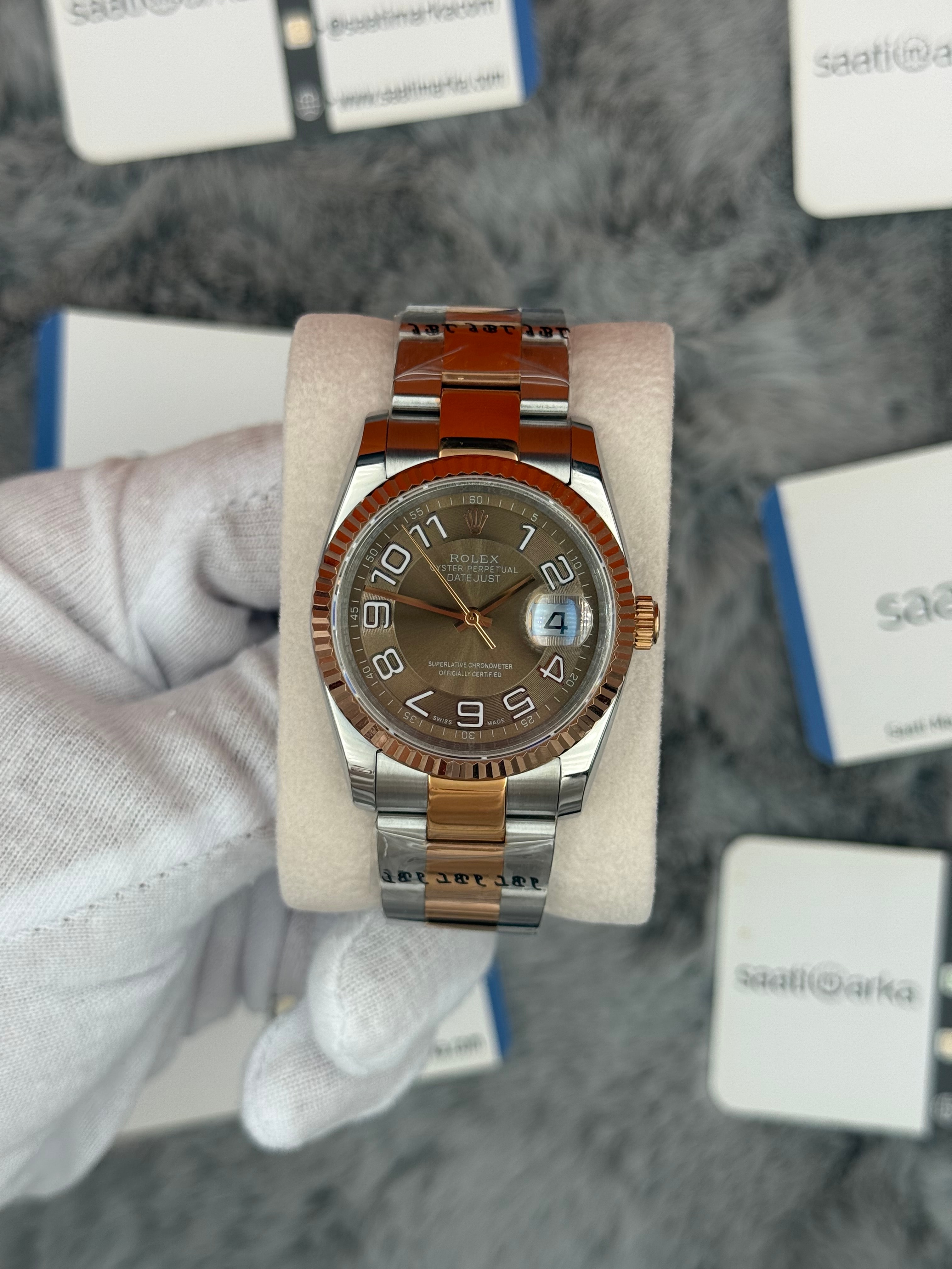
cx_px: 476
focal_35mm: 48
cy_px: 634
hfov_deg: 30.3
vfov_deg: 39.7
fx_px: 1760
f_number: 1.78
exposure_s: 1/837
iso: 64
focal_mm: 6.76
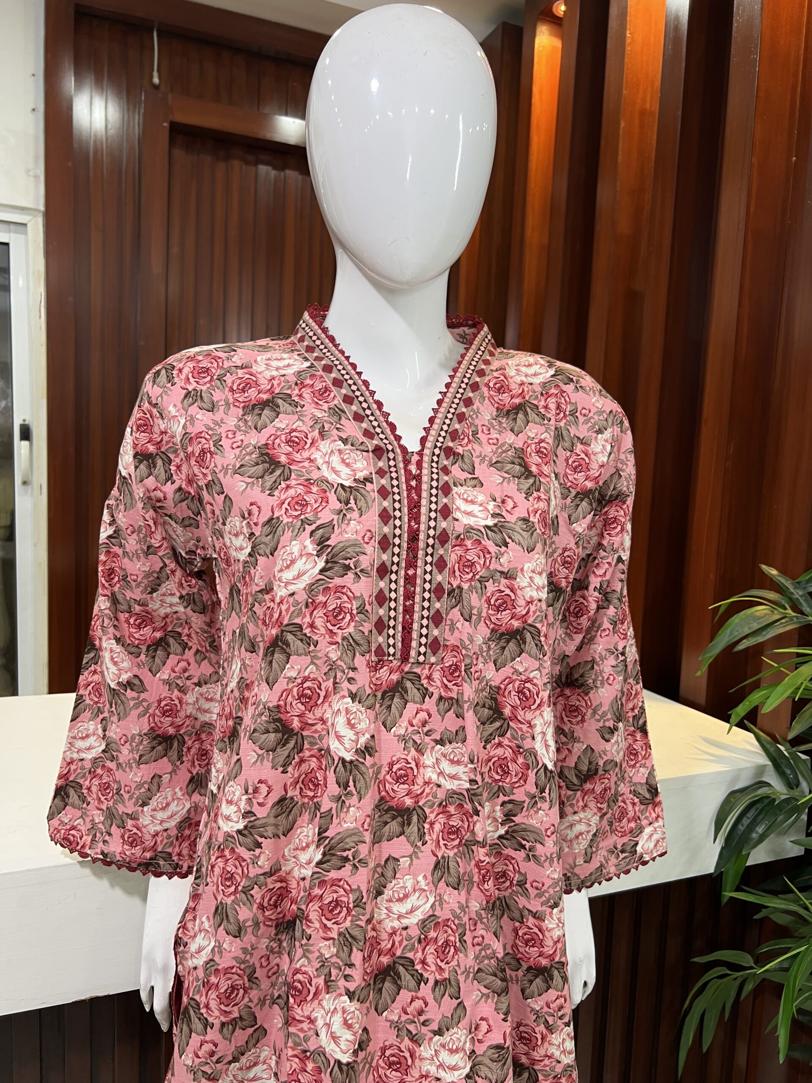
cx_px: 406
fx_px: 813
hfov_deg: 53.1
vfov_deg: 67.3
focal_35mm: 26
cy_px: 542
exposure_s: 1/50
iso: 64
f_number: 1.5
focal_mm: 5.7
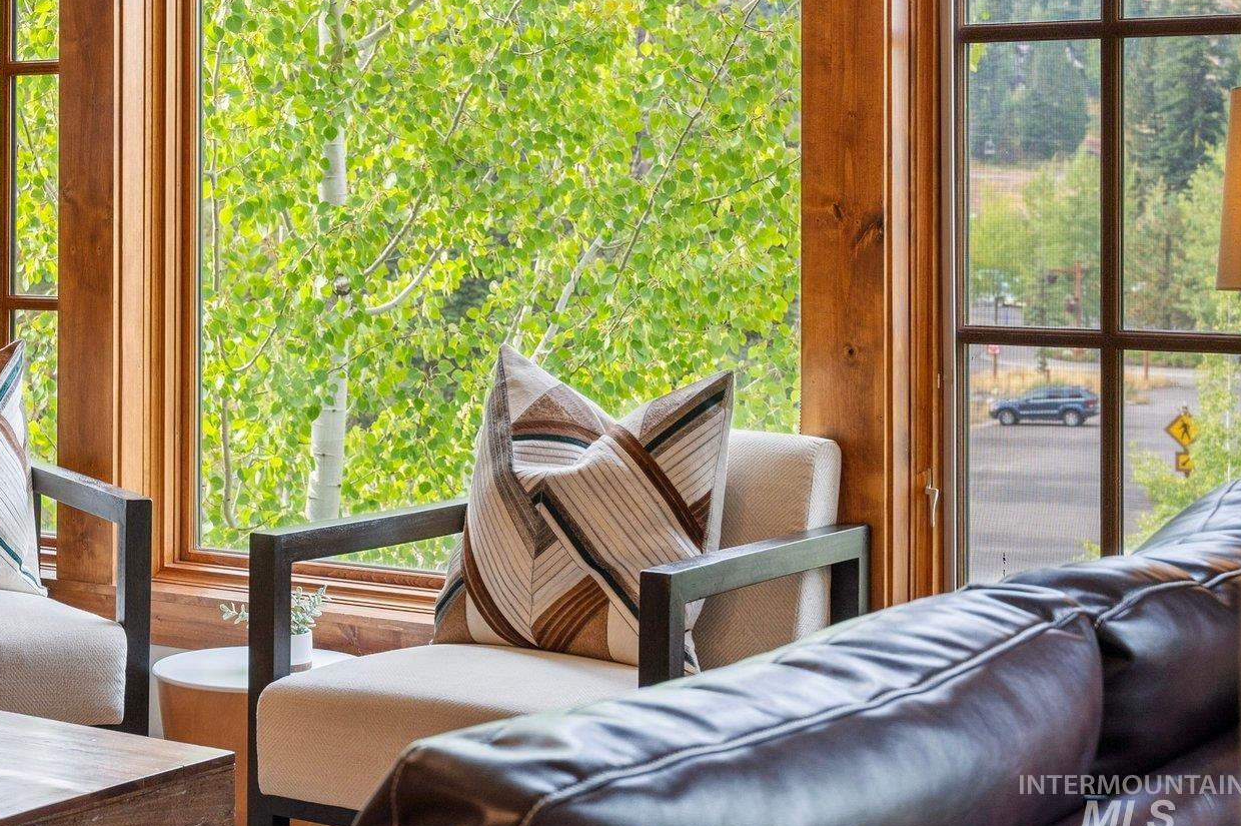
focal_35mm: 71
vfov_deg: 19.0
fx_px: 2446
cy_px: 207
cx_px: 225
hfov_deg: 27.8
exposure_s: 1/25
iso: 160
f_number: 6.3
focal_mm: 43
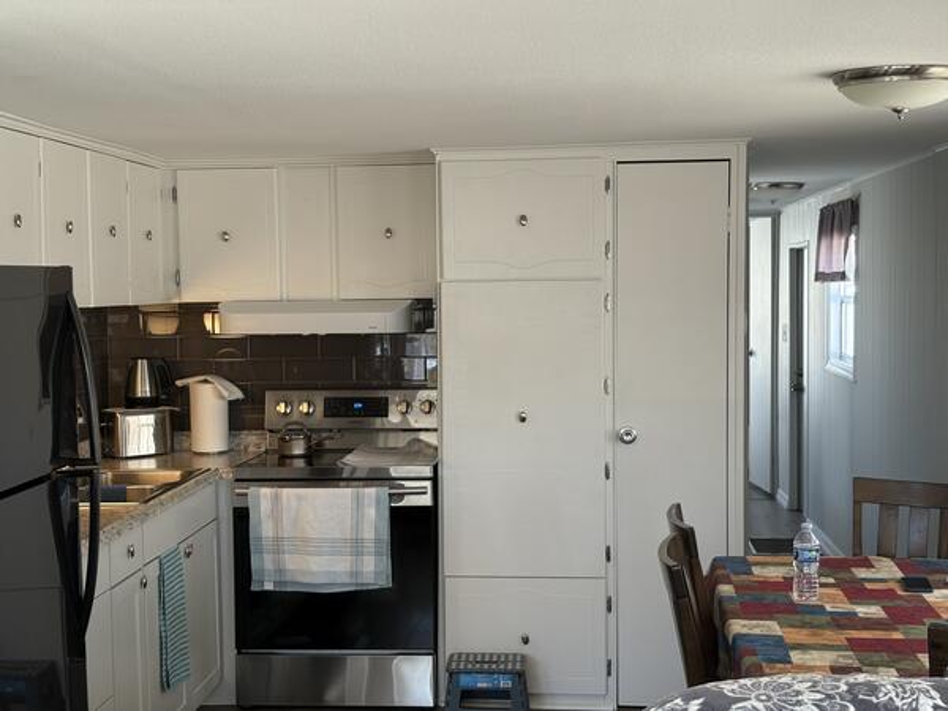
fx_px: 1424
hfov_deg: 36.8
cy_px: 356
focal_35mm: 52
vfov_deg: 28.0
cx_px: 474
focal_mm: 5.96
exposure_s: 1/80
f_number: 1.6
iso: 64
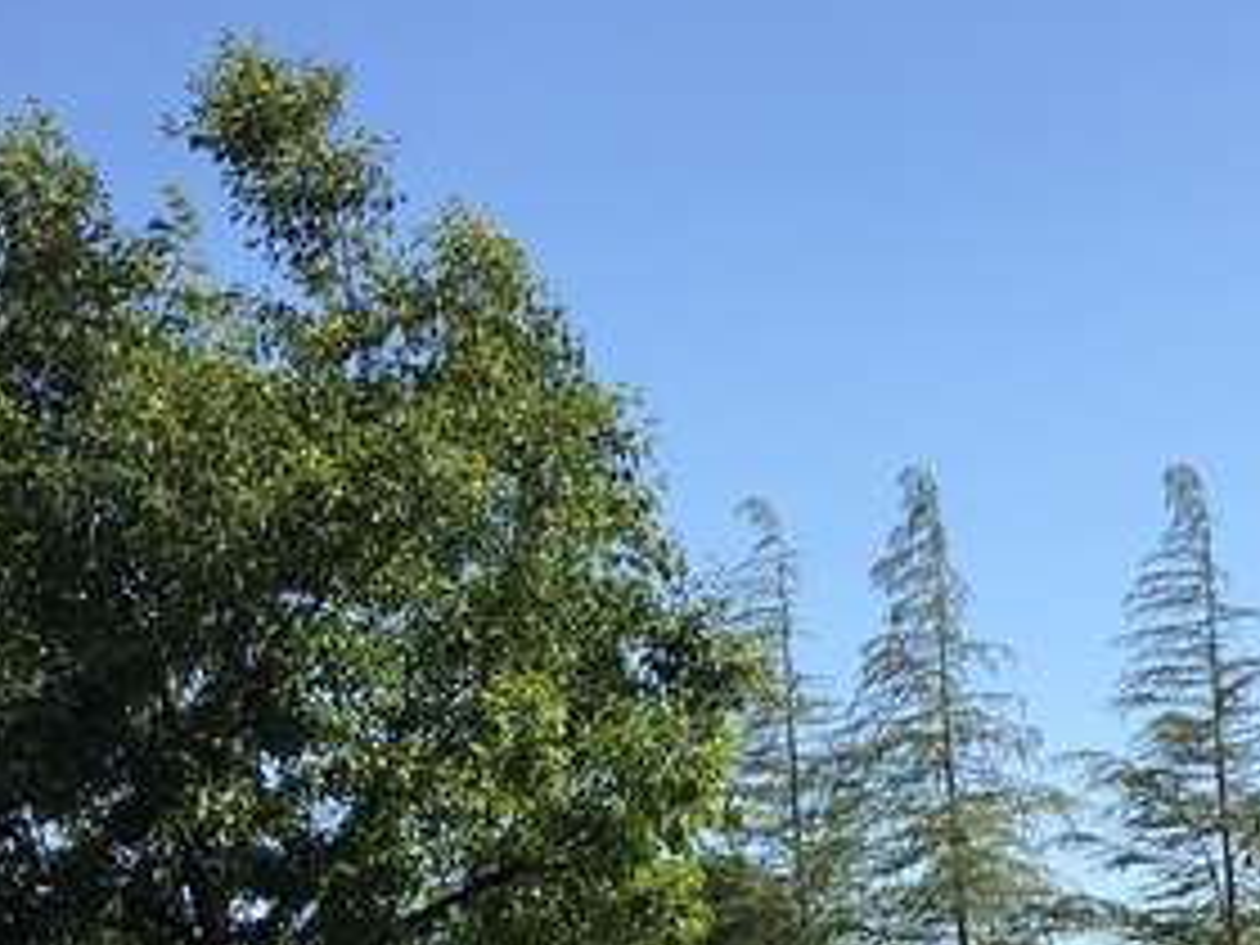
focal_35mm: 83
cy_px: 1300
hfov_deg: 23.6
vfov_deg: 16.6
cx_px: 616
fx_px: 3021
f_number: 2.2
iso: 25
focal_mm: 4.15
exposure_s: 1/1304
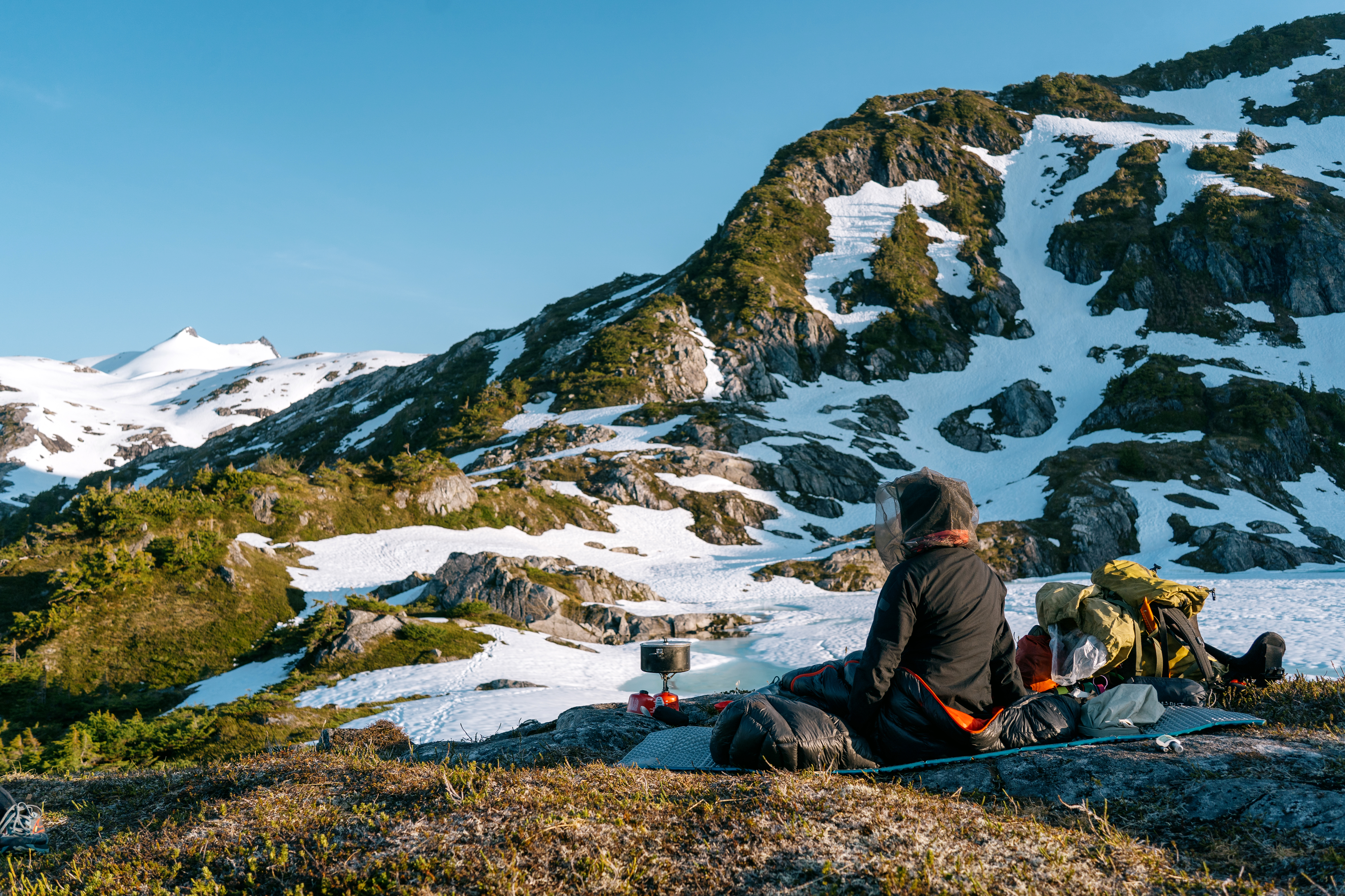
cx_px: 672
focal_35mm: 33
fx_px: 1233
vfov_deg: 40.0
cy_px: 448
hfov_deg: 57.2
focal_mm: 33
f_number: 4.5
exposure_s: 1/1000
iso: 160
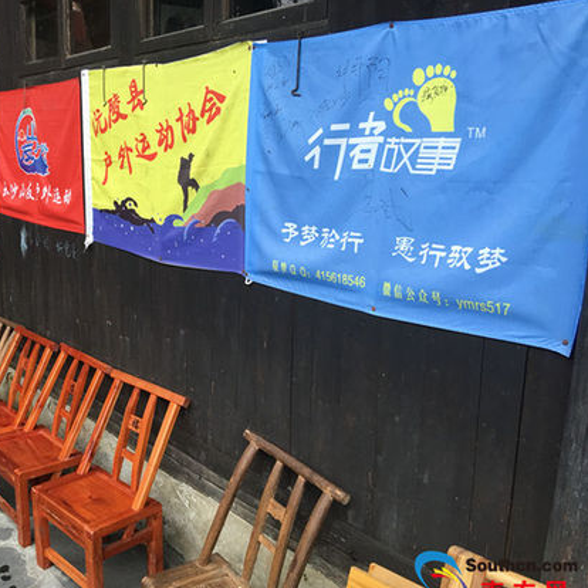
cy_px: 307
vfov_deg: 46.0
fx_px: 692
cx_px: 178
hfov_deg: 45.1
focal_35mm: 36
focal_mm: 4.15
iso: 25
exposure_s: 1/33
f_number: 2.2
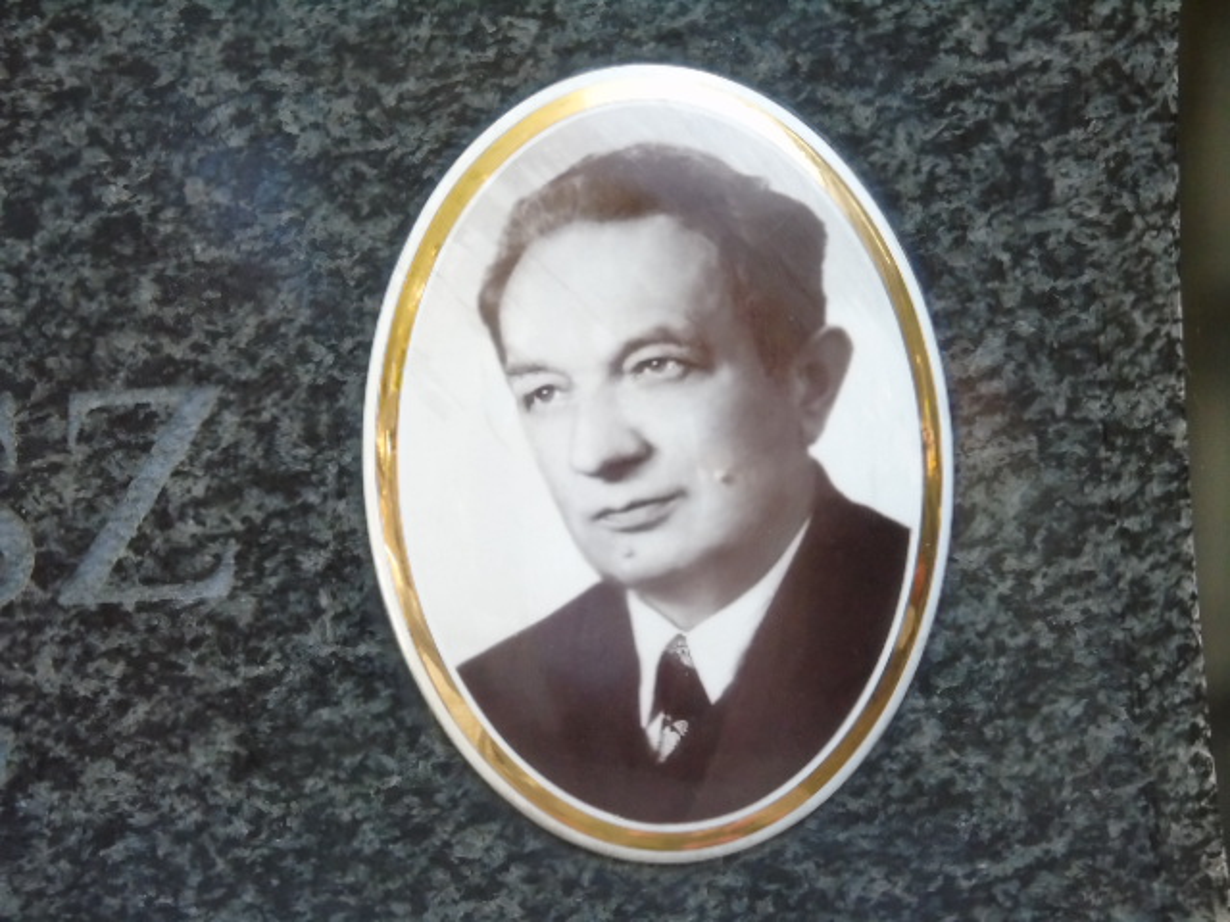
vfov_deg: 3.6
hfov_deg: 4.8
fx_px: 14817
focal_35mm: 417
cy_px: 461
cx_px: 615
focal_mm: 74
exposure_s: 1/160
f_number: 5.3
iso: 640
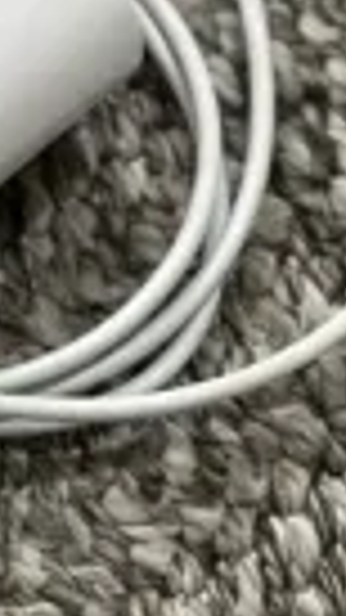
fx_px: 4488
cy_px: 162
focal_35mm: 275
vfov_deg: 7.8
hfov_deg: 4.3
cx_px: -634
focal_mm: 6.86
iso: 160
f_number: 1.78
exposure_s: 1/50
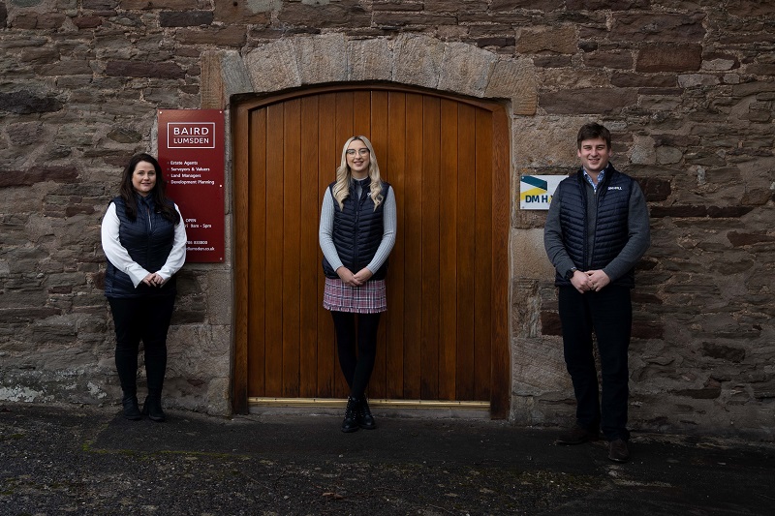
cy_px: 258
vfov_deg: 37.8
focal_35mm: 35
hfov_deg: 54.4
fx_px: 753
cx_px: 388
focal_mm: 35
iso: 320
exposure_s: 1/125
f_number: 5
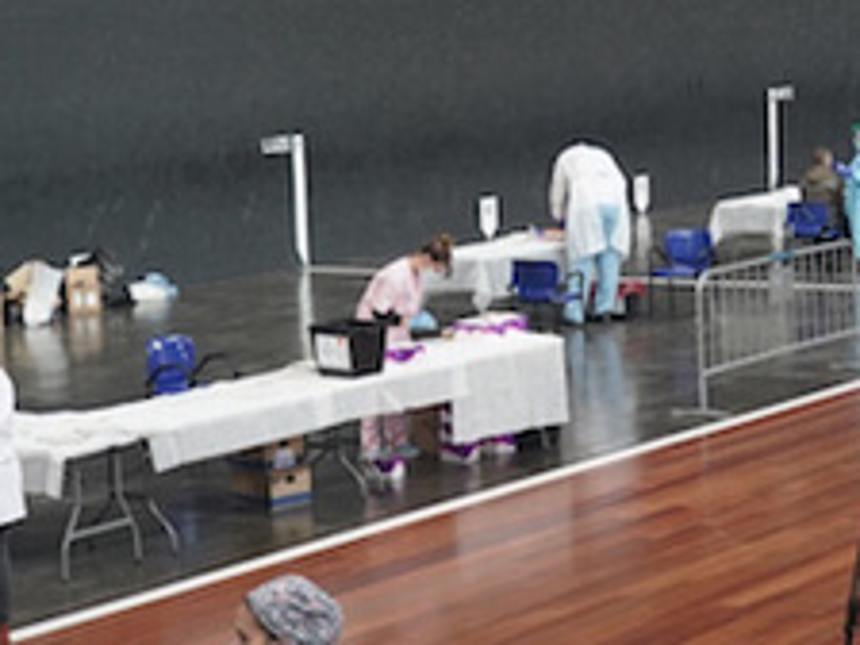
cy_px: 257
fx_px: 2559
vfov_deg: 14.4
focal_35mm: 103
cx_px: 653
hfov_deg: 18.9
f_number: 4
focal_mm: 33
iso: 1600
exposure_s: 1/125
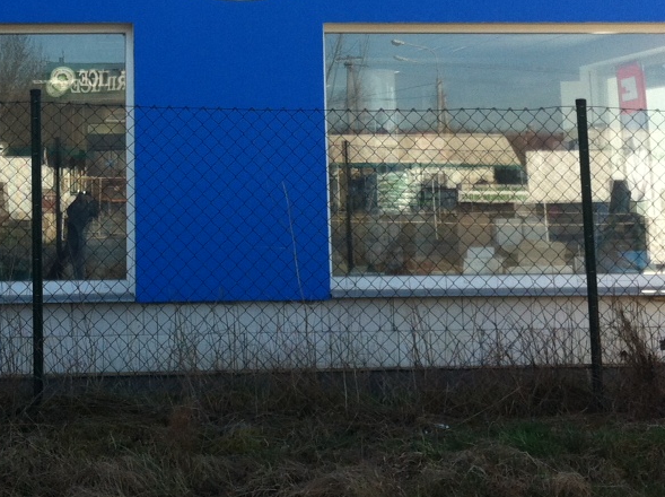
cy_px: -7
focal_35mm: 77
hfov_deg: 25.1
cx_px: 173
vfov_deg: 18.6
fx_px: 1477
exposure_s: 1/390
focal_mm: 3.85
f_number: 2.8
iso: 80
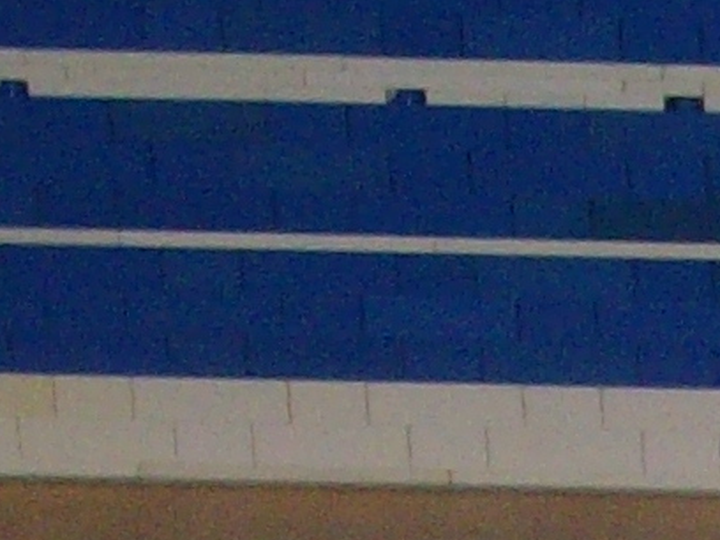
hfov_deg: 4.3
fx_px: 8985
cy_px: 1890
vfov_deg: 3.3
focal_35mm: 432
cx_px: 2601
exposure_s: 1/60
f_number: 3.4
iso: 160
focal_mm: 9
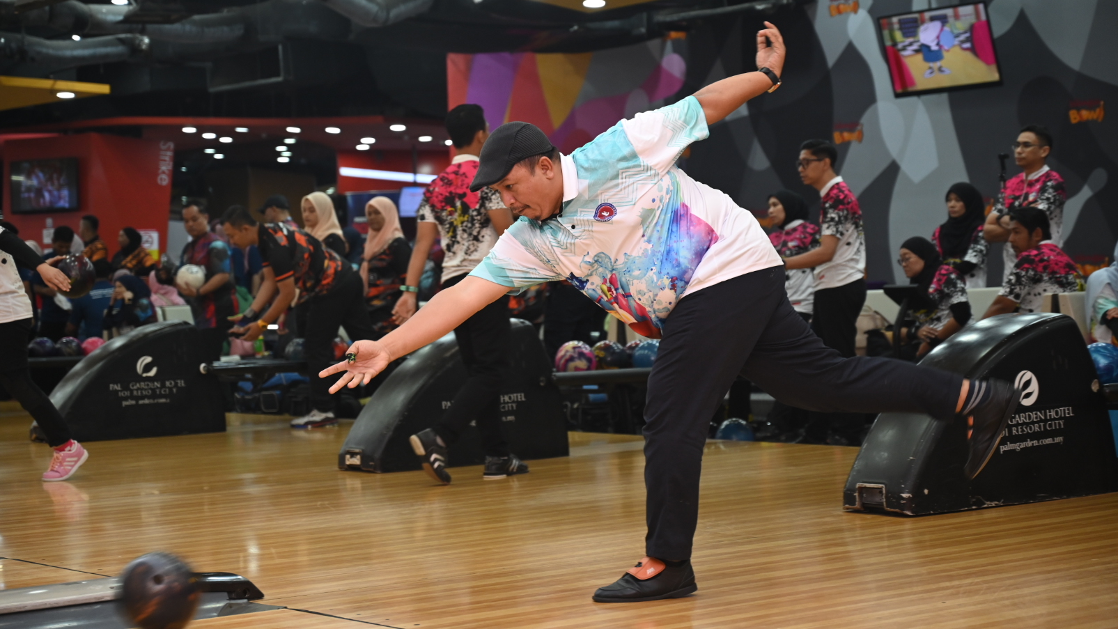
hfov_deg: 28.6
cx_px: 560
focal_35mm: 74
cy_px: 270
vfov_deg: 16.3
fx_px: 2194
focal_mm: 70
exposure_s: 1/200
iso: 1250
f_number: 4
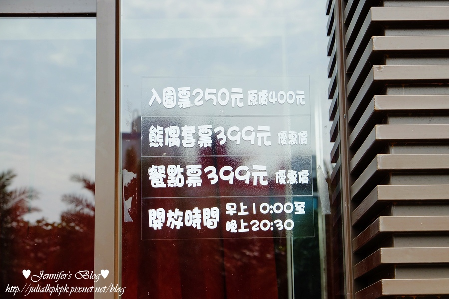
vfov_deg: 16.5
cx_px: 224
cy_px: 150
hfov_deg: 24.5
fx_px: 1035
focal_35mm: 83
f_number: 7.1
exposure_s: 1/400
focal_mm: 55
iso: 800
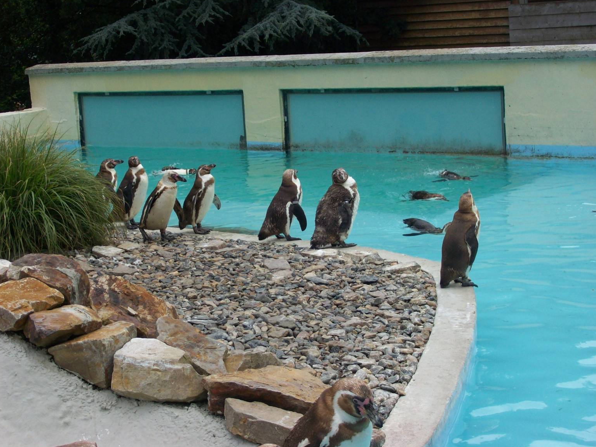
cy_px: 223
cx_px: 301
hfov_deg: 26.7
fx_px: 1257
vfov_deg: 20.2
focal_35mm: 73
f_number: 3.8
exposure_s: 1/478
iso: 80
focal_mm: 11.6
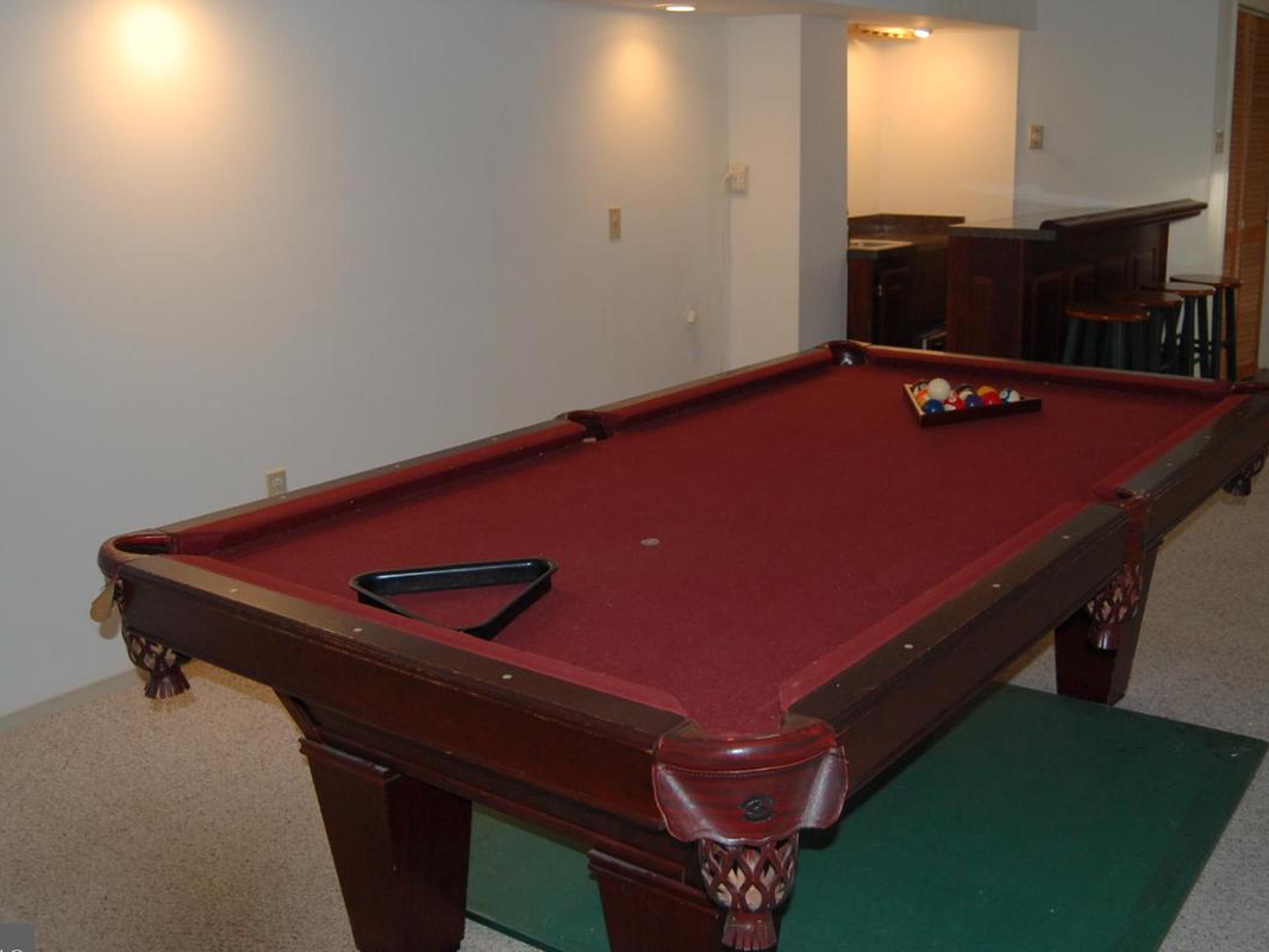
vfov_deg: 40.6
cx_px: 707
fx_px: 1283
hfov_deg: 52.5
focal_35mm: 35
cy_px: 416
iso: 400
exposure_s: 1/60
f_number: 3.5
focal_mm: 18
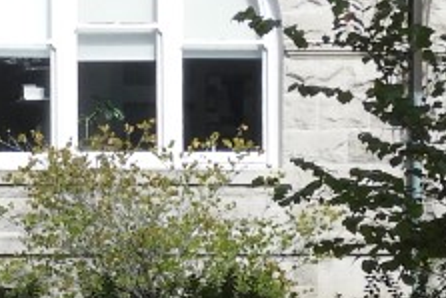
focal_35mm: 436
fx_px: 5405
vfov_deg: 3.1
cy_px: 476
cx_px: -22
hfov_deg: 4.7
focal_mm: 11.6
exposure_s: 1/400
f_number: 4.2
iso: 100
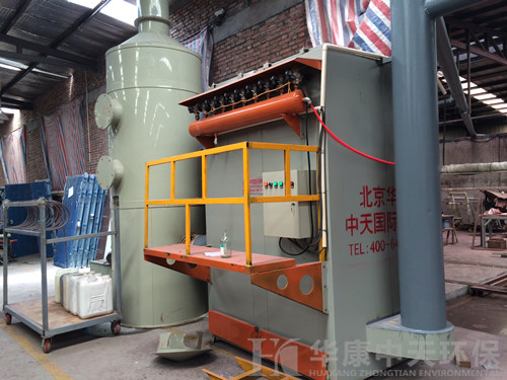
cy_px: 190
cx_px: 254
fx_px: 425
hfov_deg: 61.7
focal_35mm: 29
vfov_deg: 48.2
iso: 40
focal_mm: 4.15
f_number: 2.2
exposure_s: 1/60
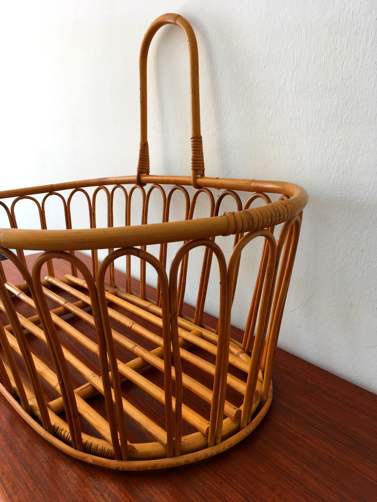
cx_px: 188
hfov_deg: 48.2
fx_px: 421
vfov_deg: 61.7
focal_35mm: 29
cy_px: 251
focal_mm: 4.15
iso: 32
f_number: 2.2
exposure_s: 1/50
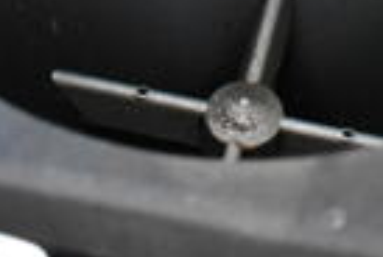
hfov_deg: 16.9
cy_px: -235
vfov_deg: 10.6
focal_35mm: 120
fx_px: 1279
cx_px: 305
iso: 4000
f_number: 3.5
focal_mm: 18
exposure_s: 1/30
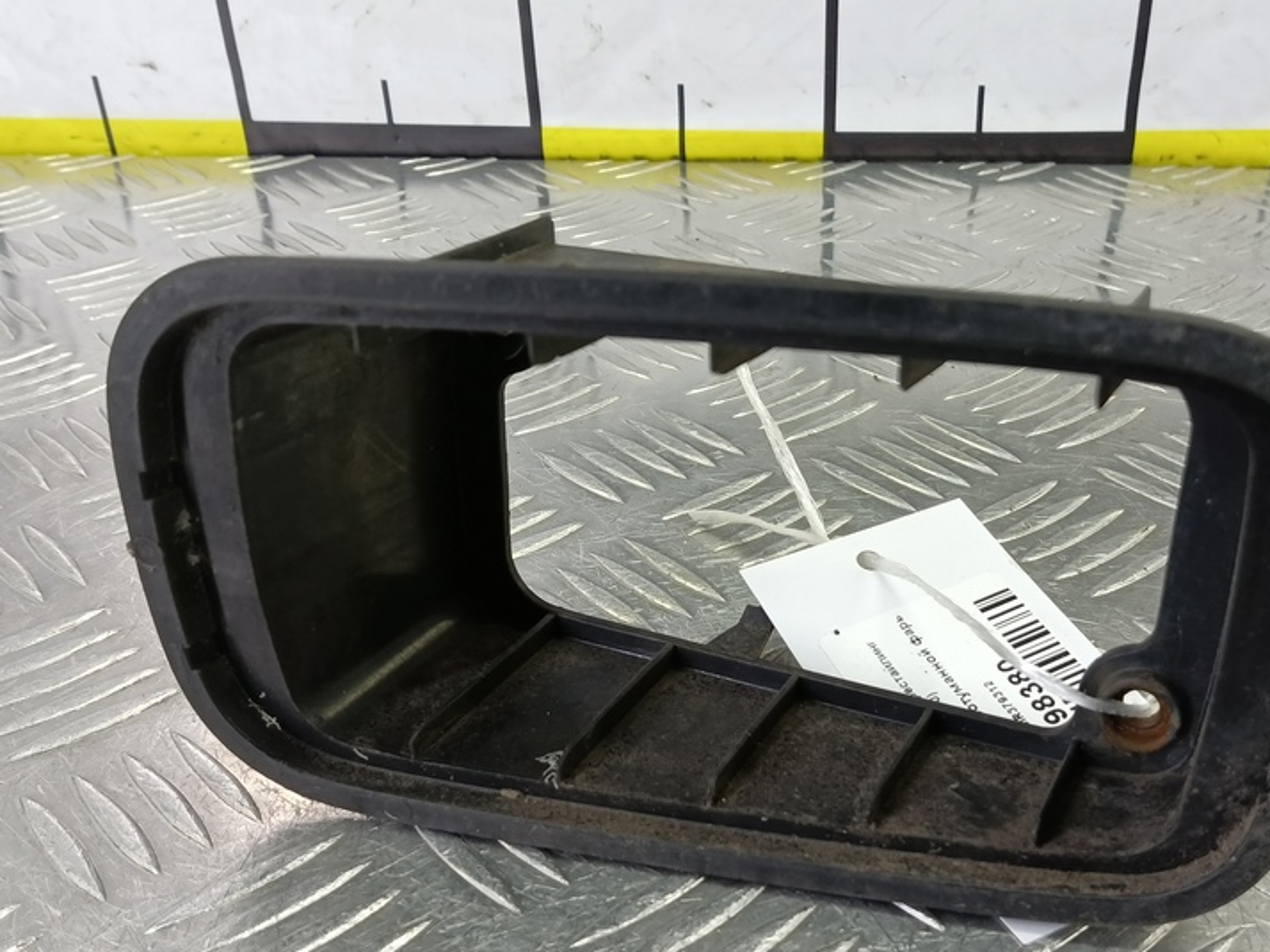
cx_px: 758
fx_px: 1210
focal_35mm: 33
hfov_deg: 55.0
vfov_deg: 42.8
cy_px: 557
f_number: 1.6
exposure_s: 1/50
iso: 172
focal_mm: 4.11
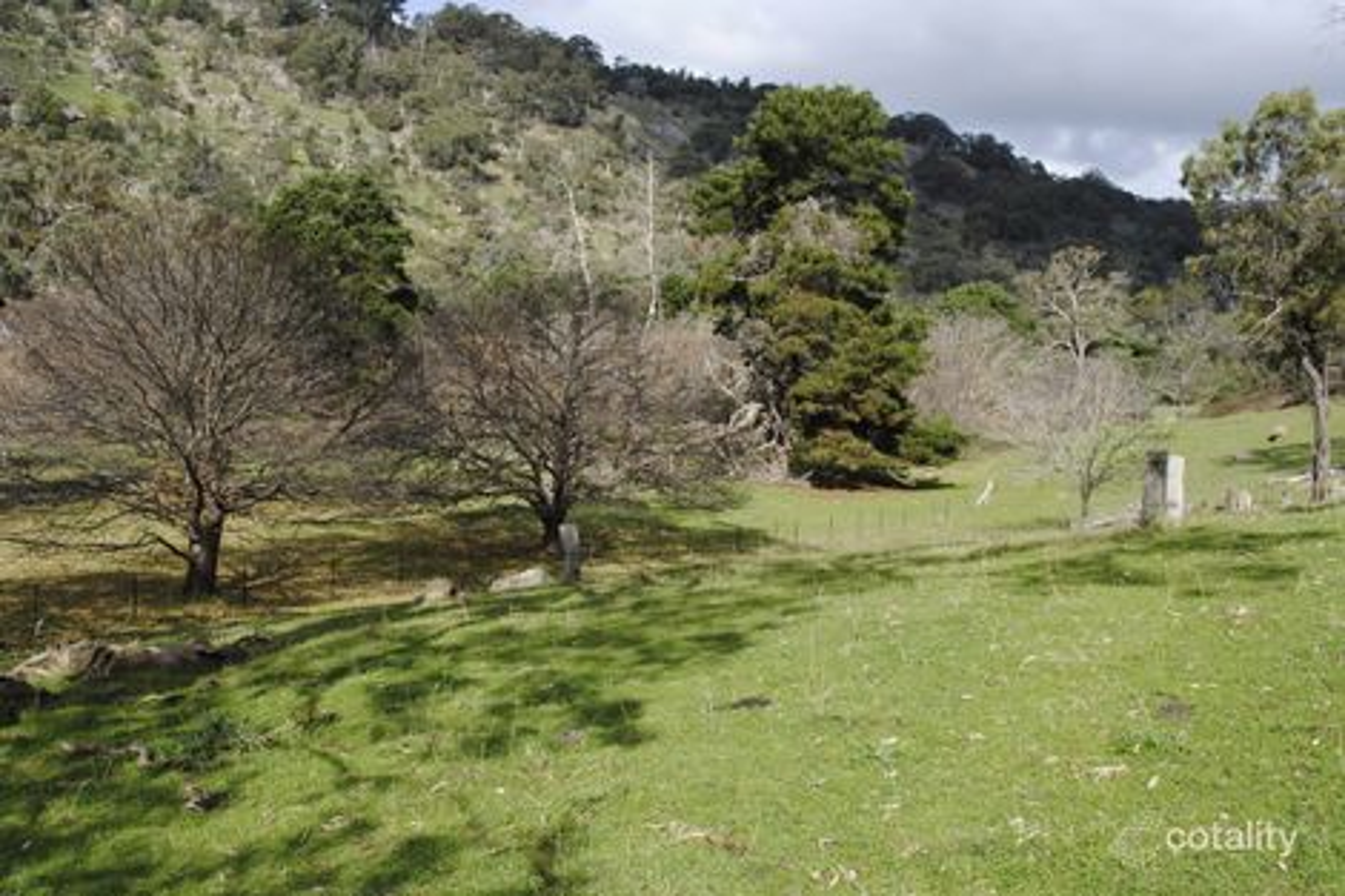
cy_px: 448
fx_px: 1232
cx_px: 672
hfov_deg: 57.2
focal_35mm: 33
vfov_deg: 39.9
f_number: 8
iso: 100
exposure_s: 1/250
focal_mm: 22
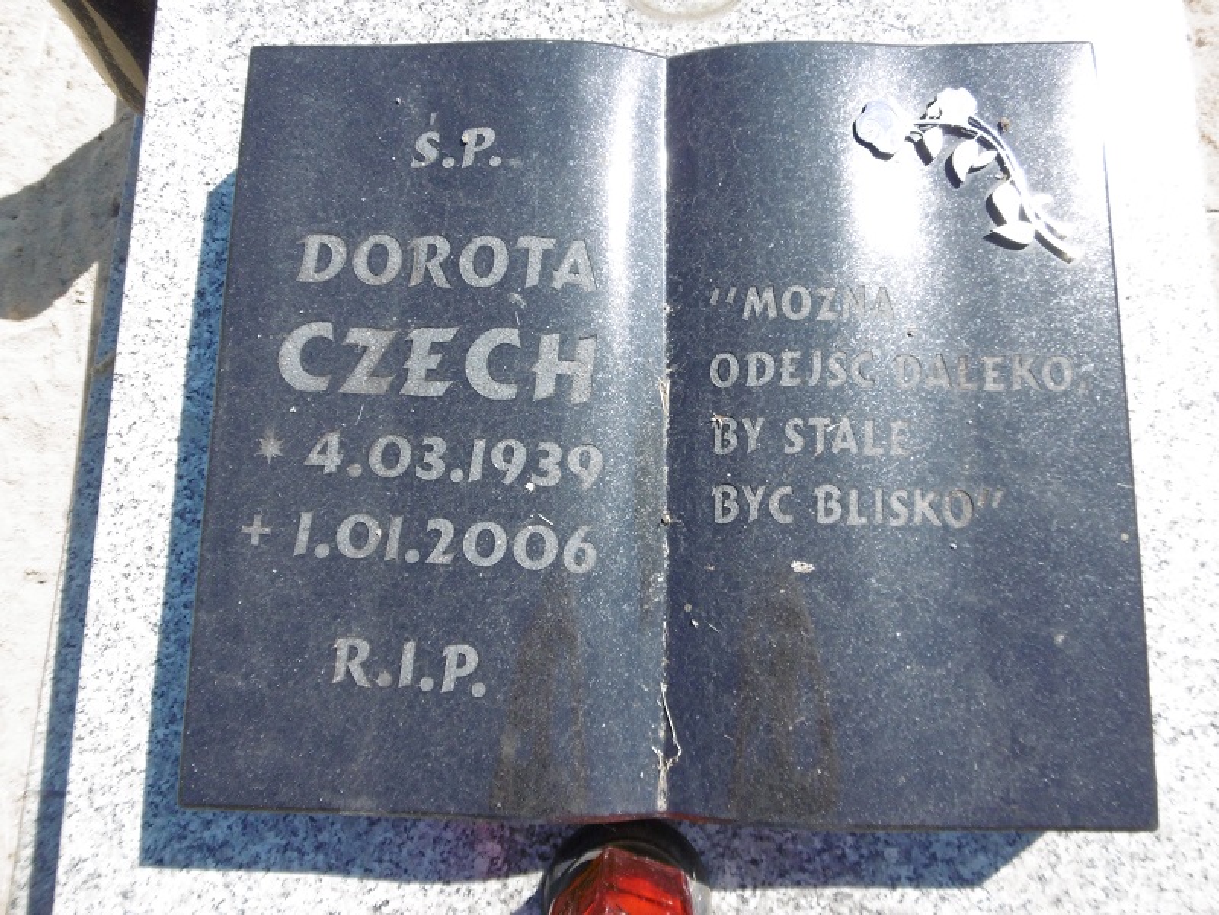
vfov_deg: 56.8
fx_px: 845
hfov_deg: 71.6
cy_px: 458
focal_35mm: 24
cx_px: 610
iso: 100
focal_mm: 4.3
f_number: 3.1
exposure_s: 1/640
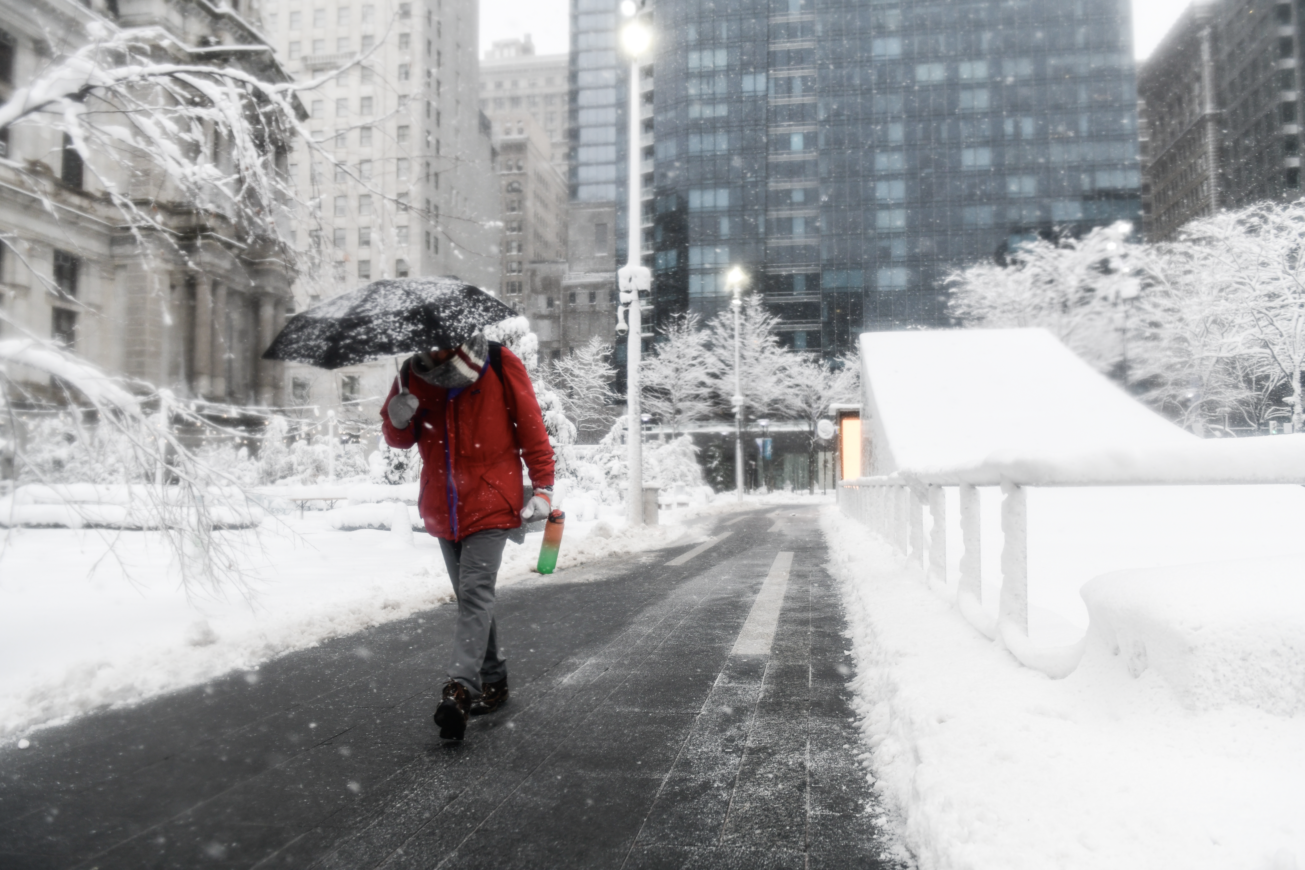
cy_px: 435
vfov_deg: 46.4
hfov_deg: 65.5
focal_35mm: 28
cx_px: 652
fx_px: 1015
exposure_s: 1/500
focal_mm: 28
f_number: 4
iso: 500
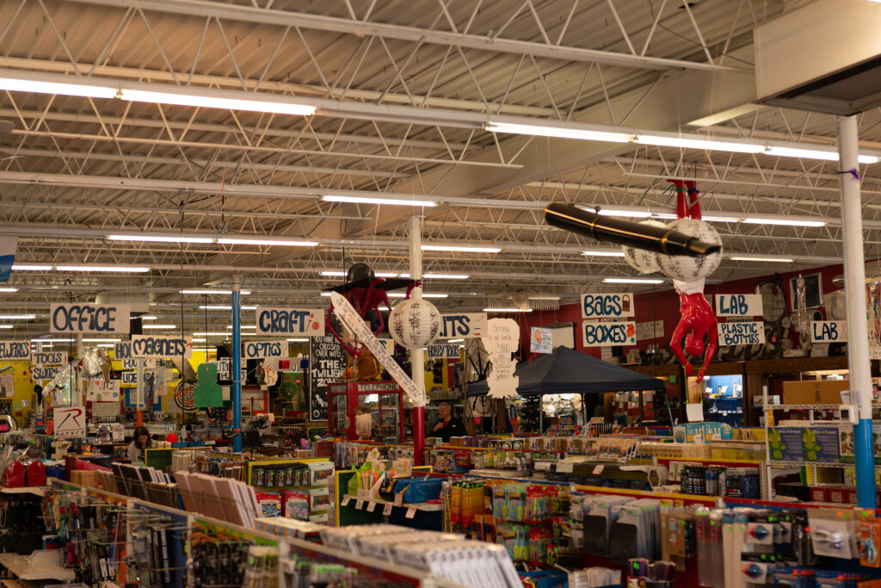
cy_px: 294
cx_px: 440
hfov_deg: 39.6
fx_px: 1224
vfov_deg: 27.0
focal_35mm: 50
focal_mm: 50
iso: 320
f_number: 2.8
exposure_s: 1/100
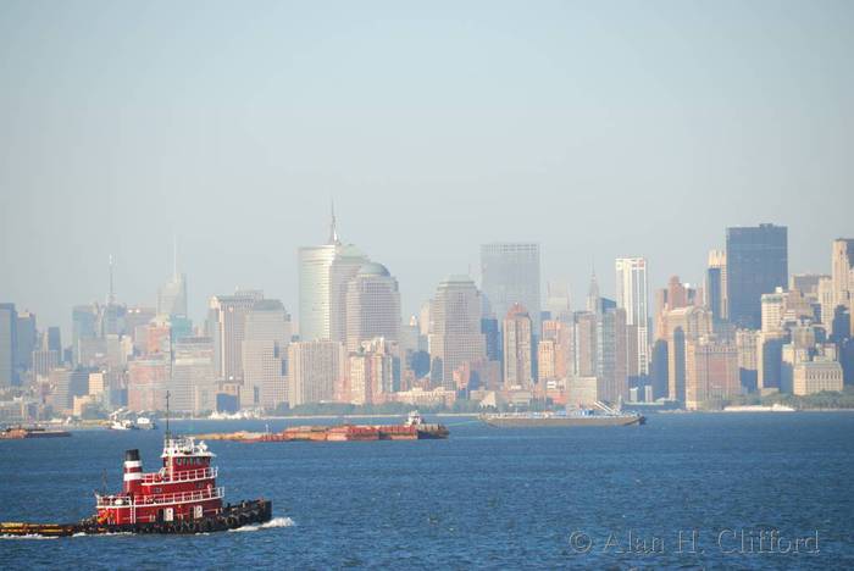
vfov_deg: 4.6
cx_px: 427
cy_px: 286
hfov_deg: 6.9
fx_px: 7122
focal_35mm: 300
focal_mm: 200
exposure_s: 1/320
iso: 140
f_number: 5.6
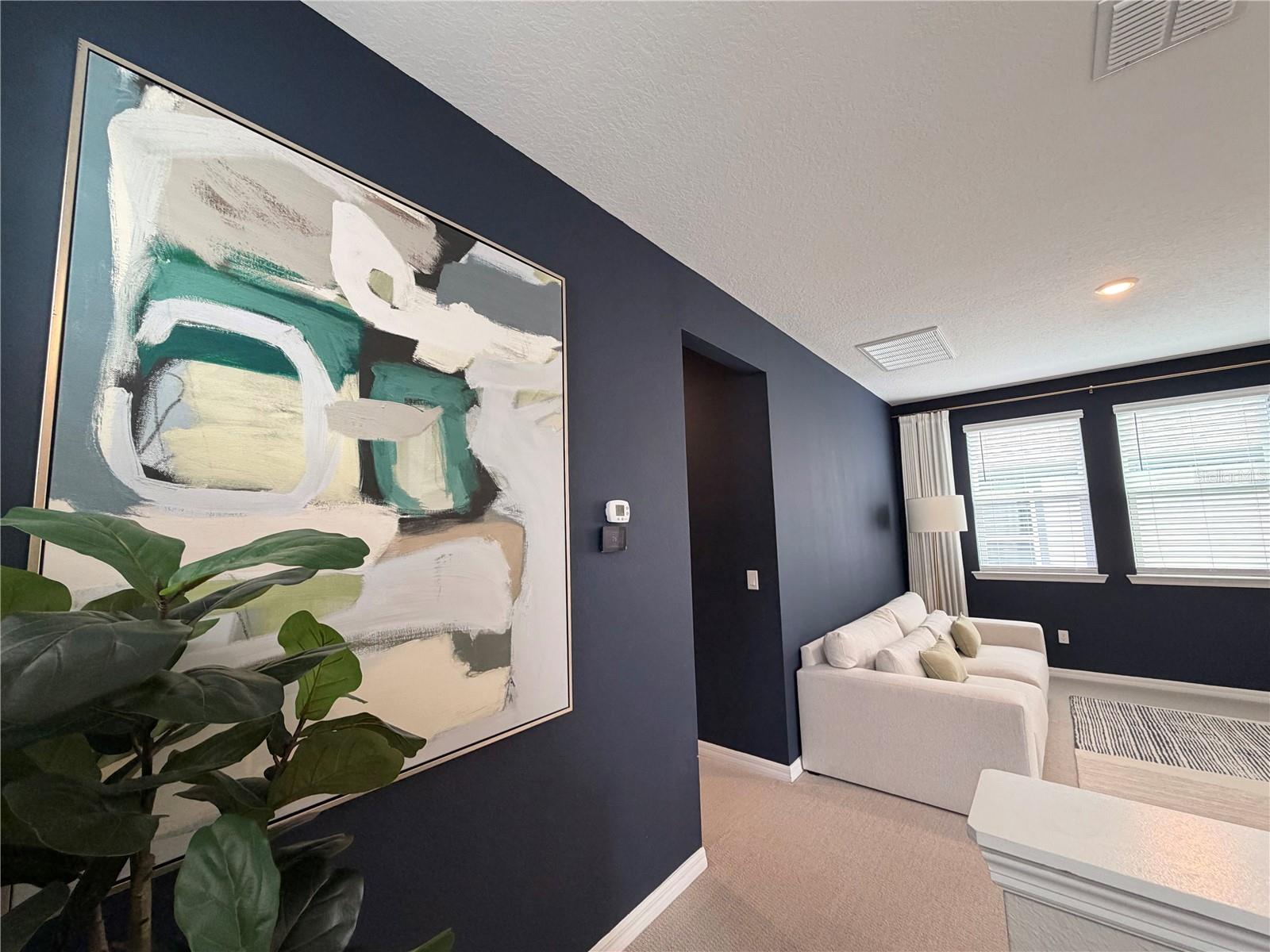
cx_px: 635
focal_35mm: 14
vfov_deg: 85.7
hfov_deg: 102.1
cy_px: 476
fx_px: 514
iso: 200
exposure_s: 1/60
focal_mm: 2.22
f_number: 2.2
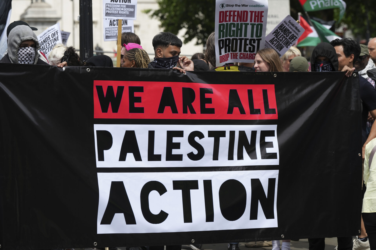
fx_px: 1347
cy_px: 125
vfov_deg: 10.6
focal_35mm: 129
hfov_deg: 15.9
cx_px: 188
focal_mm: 129
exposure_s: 1/1250
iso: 250
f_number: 5.6
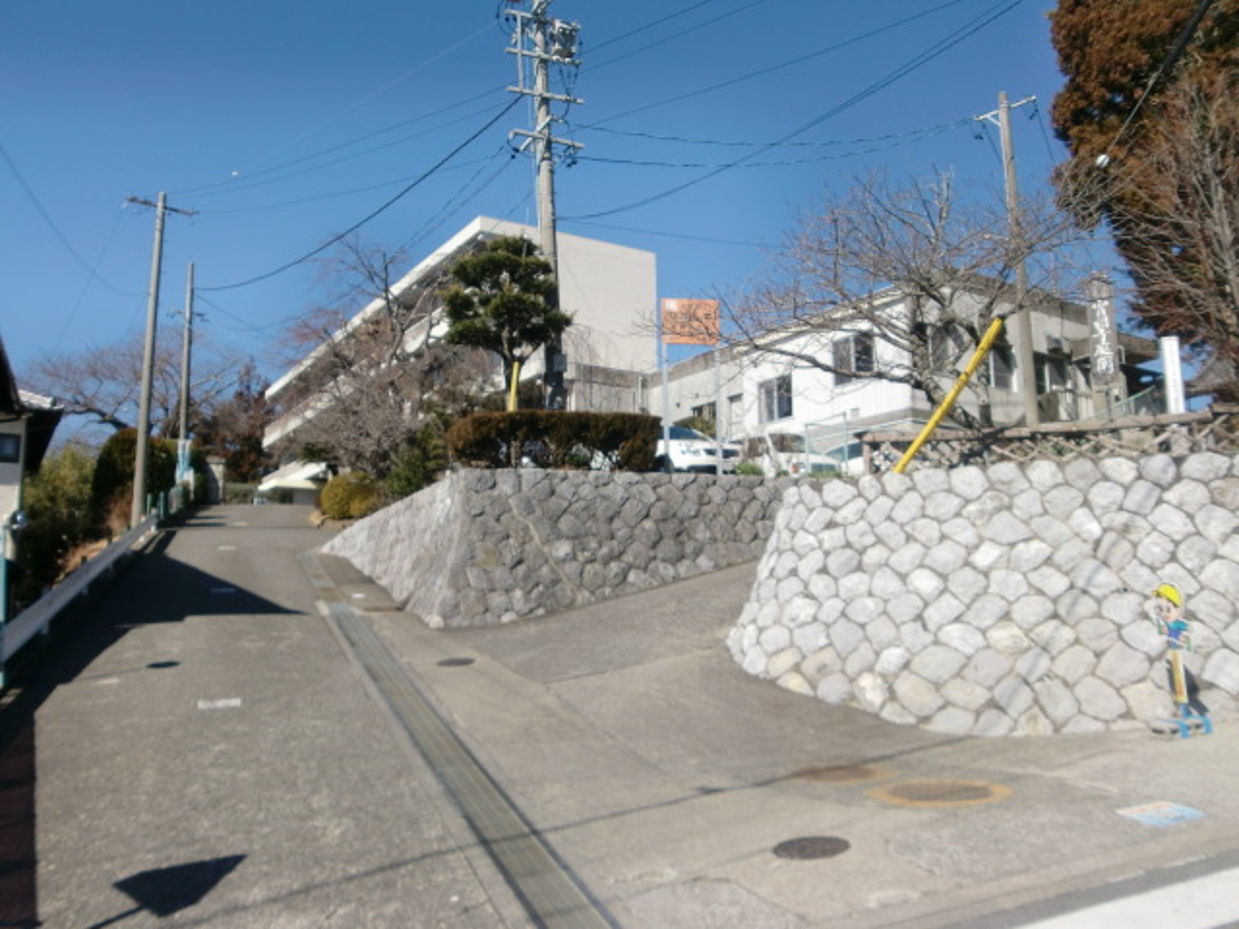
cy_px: 464
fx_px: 1002
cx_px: 620
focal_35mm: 28
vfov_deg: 49.7
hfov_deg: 63.4
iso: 64
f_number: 7.8
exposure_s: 1/200
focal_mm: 4.65
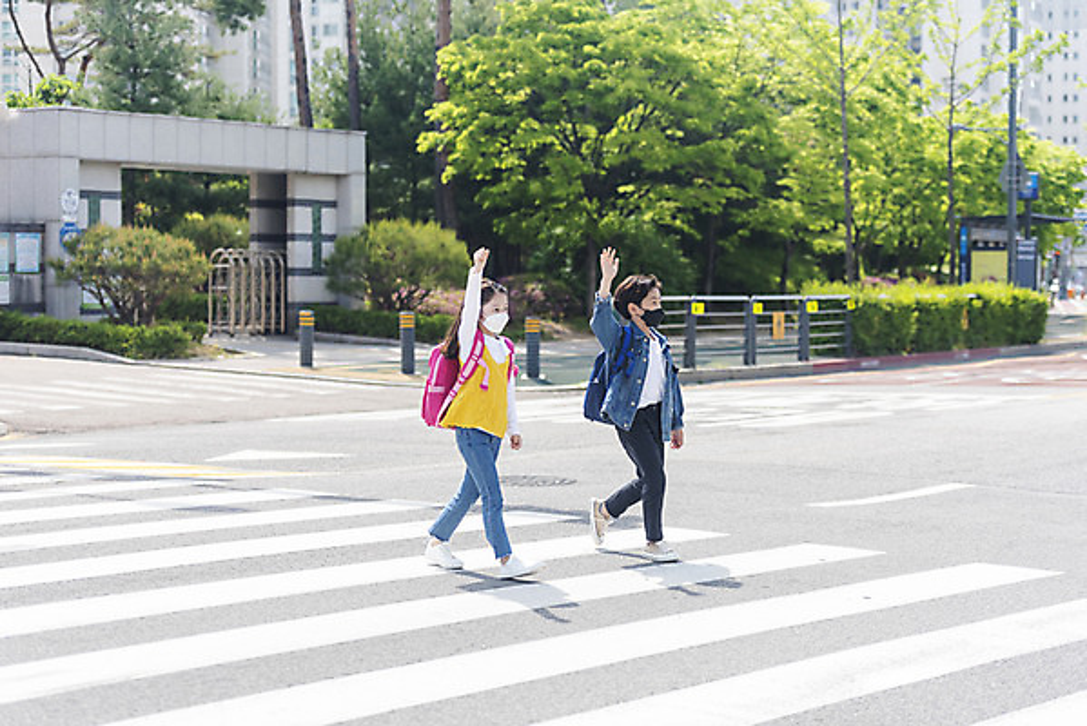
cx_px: 544
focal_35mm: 75
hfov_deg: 27.0
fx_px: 2266
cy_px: 363
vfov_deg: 18.2
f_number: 2.8
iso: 200
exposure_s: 1/1000
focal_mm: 75
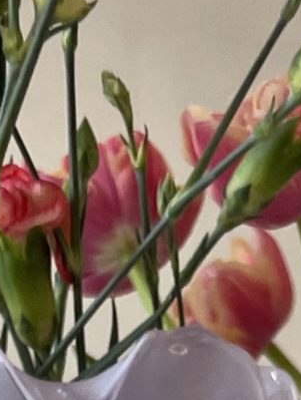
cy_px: 915
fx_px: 1924
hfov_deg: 8.9
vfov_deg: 10.5
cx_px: 216
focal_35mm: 166
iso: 125
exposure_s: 1/121
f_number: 1.6
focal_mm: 4.2
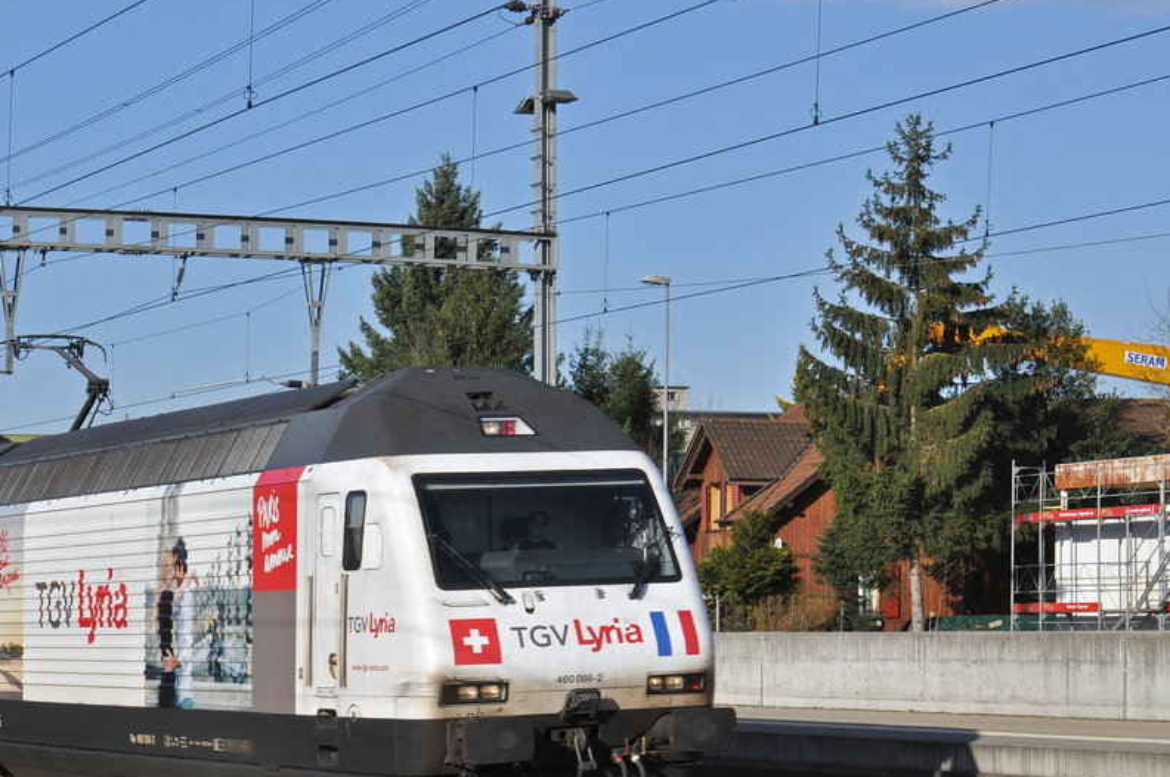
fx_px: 3246
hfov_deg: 20.3
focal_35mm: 100
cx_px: 362
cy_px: 403
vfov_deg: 13.7
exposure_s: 1/1000
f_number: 10
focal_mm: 44
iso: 400
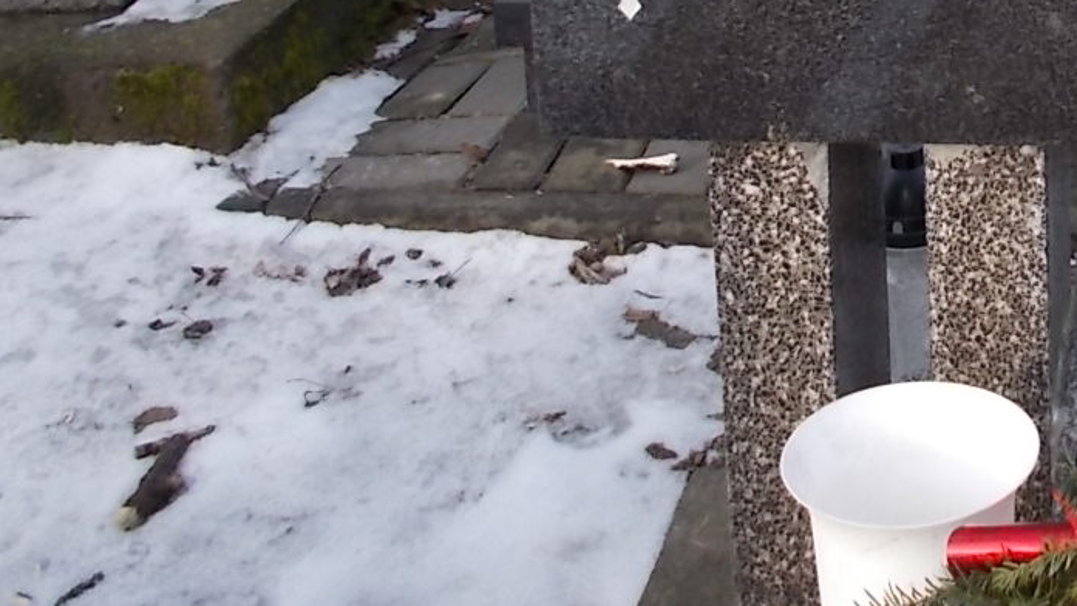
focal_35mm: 65
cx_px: 1071
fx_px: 1856
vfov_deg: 17.1
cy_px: -255
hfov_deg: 30.2
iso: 80
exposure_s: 1/250
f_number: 3.2
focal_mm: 4.6
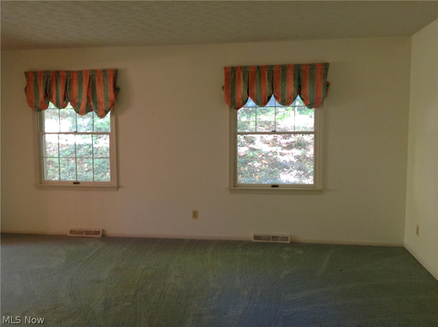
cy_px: 164
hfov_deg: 52.7
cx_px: 219
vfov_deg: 40.6
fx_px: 442
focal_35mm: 35
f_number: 2.4
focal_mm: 4.28
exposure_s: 1/15
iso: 125
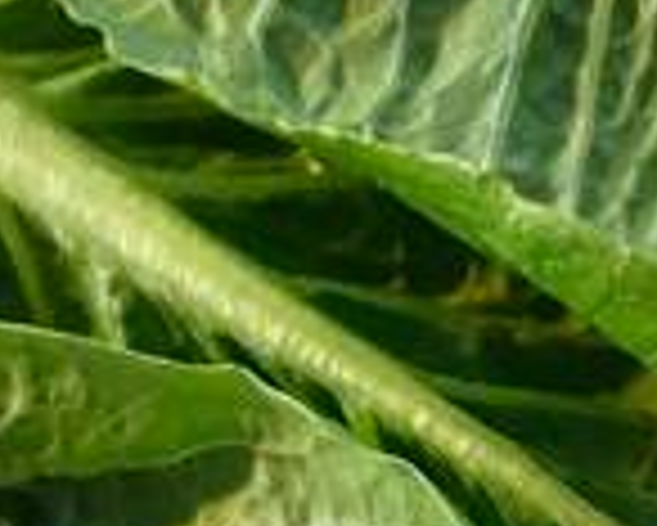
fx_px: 2374
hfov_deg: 15.7
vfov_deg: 12.2
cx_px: 486
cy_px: 751
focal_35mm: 122
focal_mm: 3.99
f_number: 1.8
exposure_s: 1/25
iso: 32
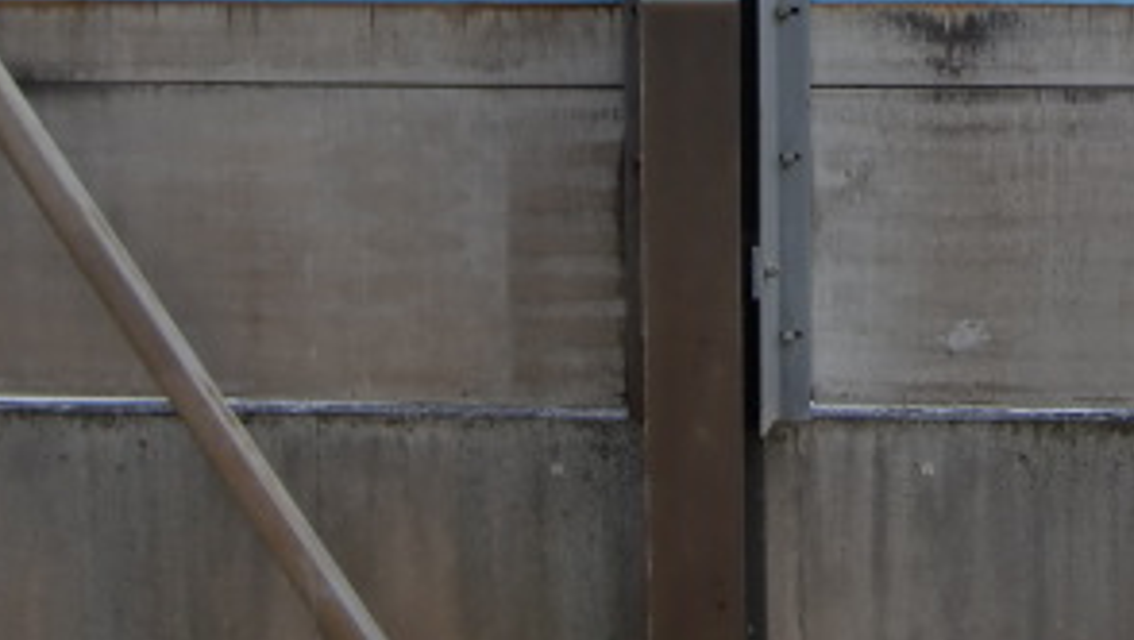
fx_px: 3281
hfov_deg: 19.0
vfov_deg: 11.0
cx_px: 1180
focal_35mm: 109
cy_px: -66
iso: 64
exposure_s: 1/200
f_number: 3.3
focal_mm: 8.2
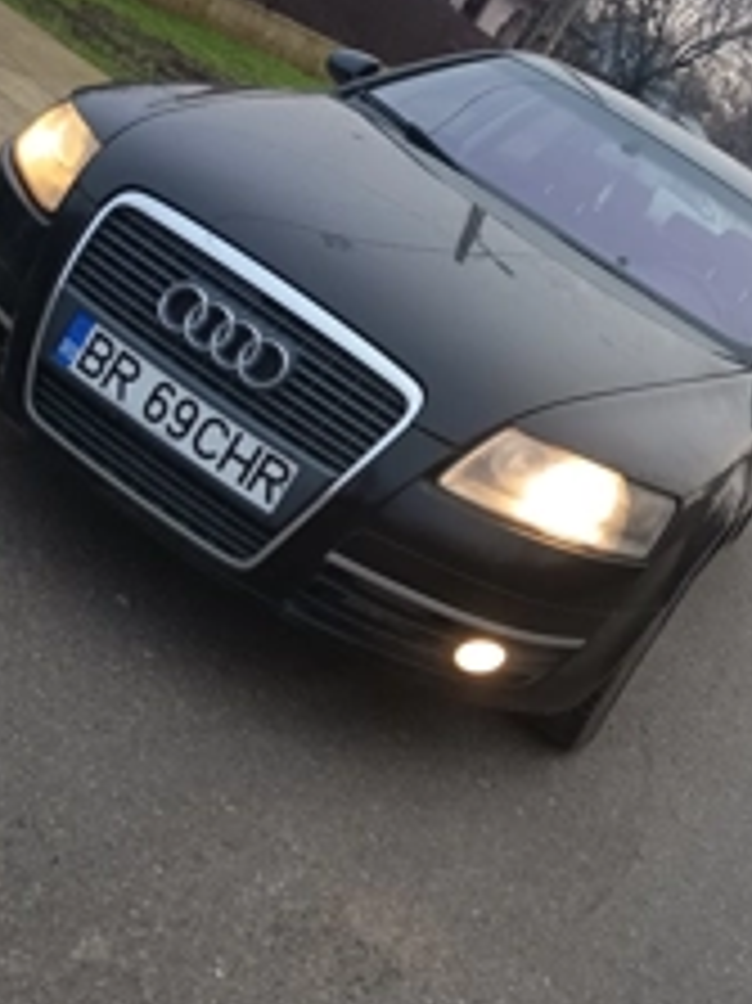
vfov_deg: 43.8
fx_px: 1247
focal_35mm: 43
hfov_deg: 33.1
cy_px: 455
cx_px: 536
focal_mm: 5.24
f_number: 1.7
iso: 103
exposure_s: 1/100
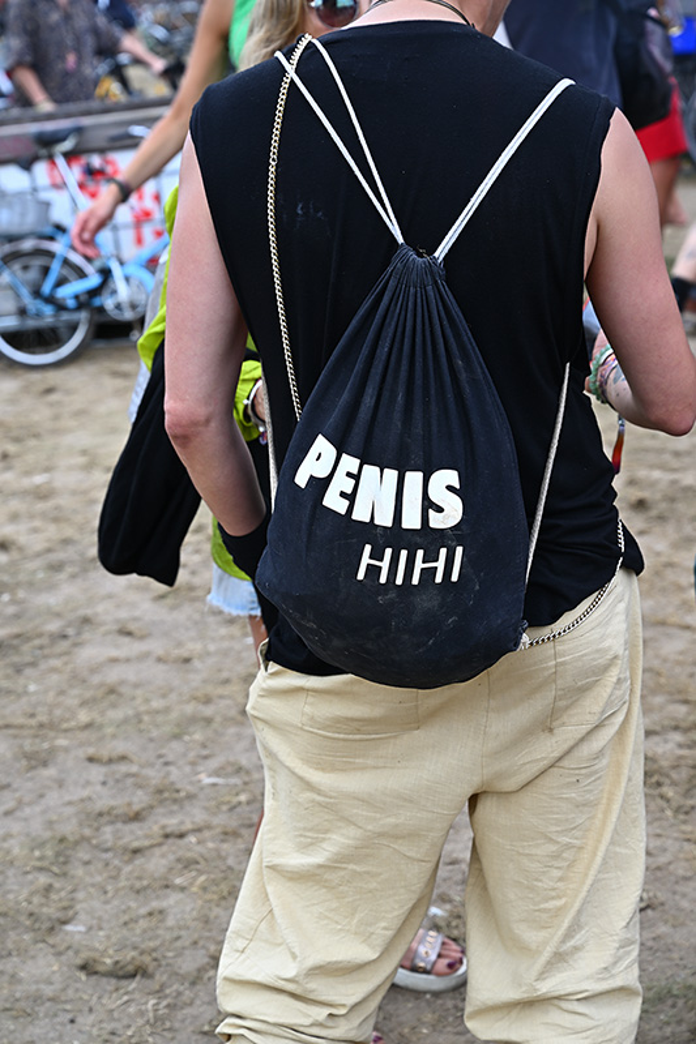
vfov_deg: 28.8
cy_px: 522
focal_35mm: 70
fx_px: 2031
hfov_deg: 19.4
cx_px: 348
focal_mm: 70
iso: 160
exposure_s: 1/160
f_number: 6.3
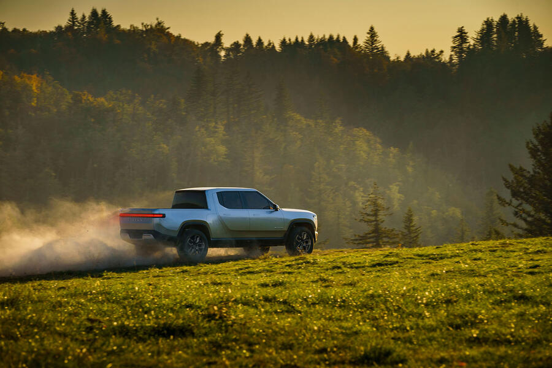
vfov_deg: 11.7
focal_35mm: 117
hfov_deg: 17.5
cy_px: 184
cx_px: 276
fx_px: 1794
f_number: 6.3
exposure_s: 1/320
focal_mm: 117
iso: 100
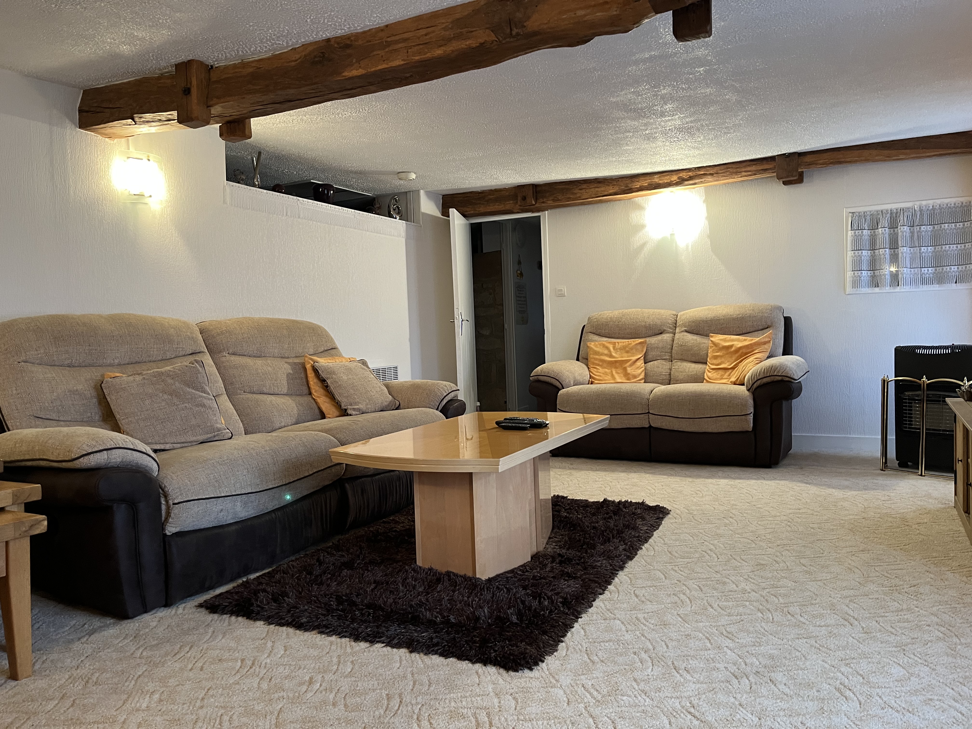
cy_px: 364
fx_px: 730
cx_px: 486
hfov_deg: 67.3
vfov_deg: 53.1
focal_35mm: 26
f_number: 1.6
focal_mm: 5.1
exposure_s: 1/50
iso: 250
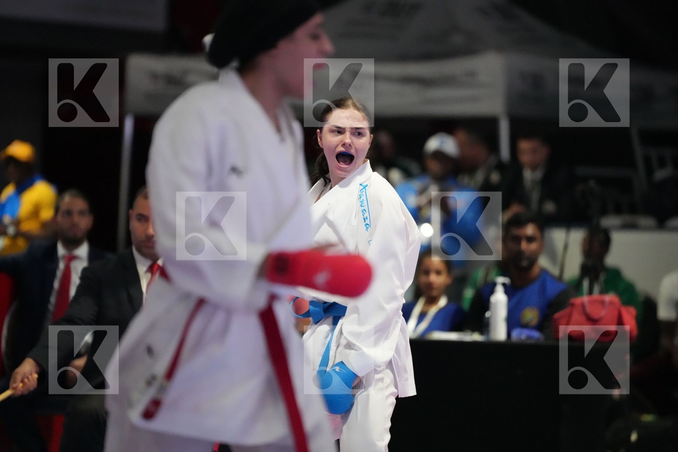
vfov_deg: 6.9
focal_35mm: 200
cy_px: 226
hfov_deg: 10.3
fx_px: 3766
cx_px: 339
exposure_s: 1/800
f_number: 2.8
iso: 12800
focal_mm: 200
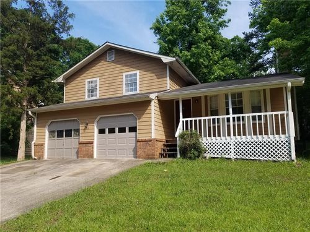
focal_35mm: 26
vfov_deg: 53.1
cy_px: 116
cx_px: 155
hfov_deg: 67.3
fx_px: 233
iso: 50
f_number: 1.7
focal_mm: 4.2
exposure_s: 1/2176
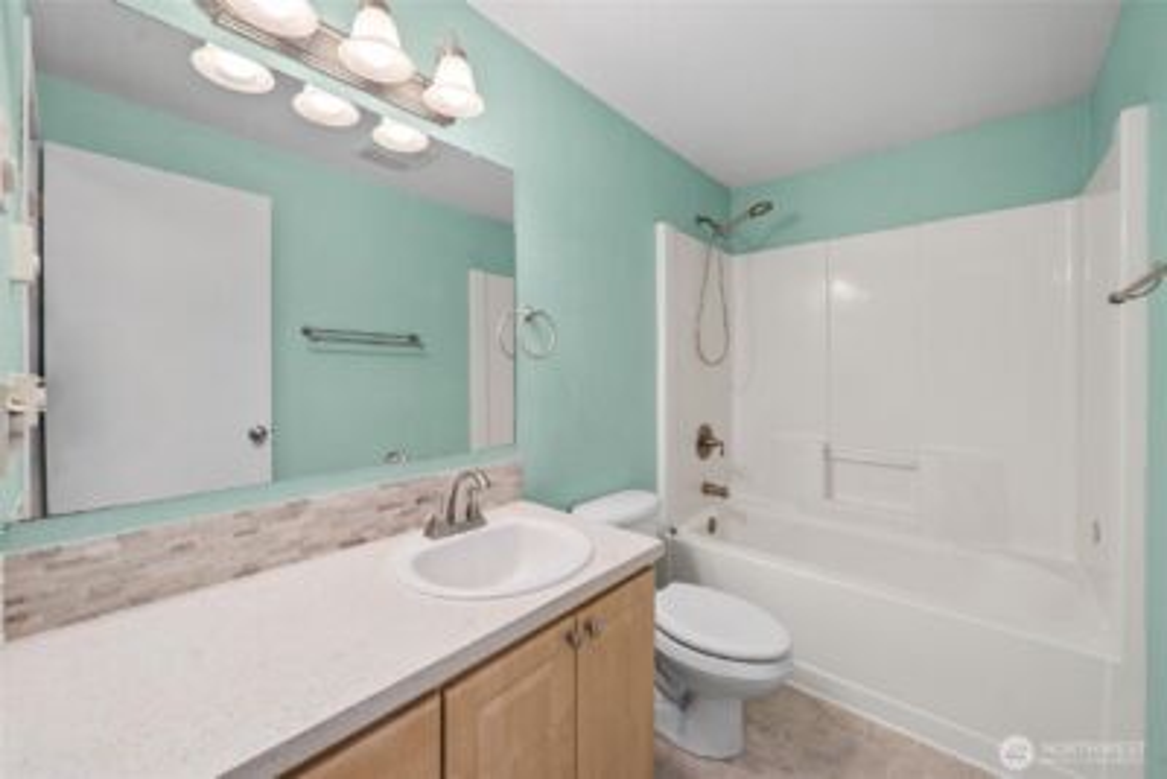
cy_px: 390
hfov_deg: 108.3
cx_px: 584
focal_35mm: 13
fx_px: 422
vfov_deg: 85.5
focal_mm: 13
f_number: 7.1
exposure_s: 1/60
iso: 160
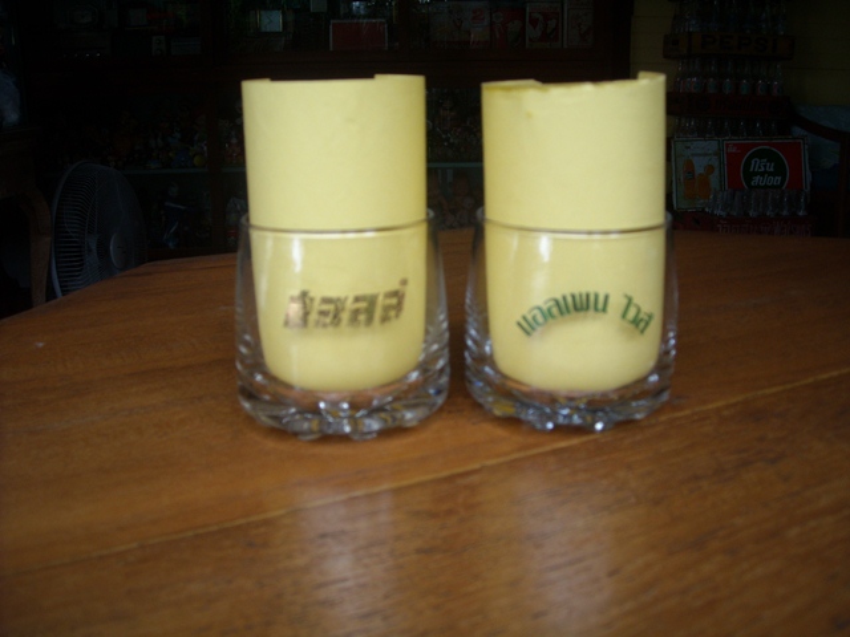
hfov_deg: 52.6
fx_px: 859
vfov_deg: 40.7
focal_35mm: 35
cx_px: 425
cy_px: 318
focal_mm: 5.7
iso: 64
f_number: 2.8
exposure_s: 1/114
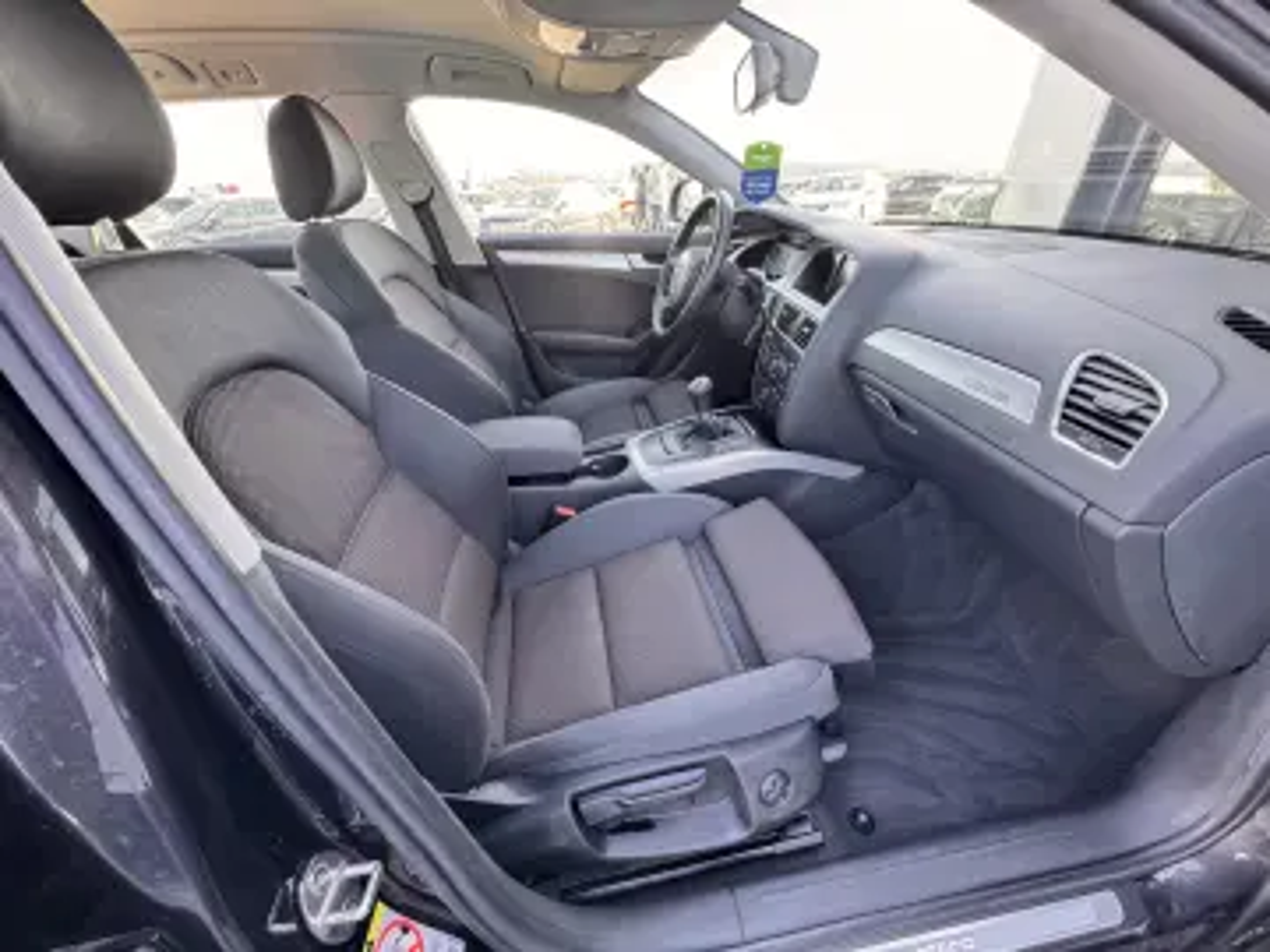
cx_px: 635
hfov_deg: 102.1
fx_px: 514
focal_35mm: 14
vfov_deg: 85.7
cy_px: 476
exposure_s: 1/91
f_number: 2.2
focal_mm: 2.22
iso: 320
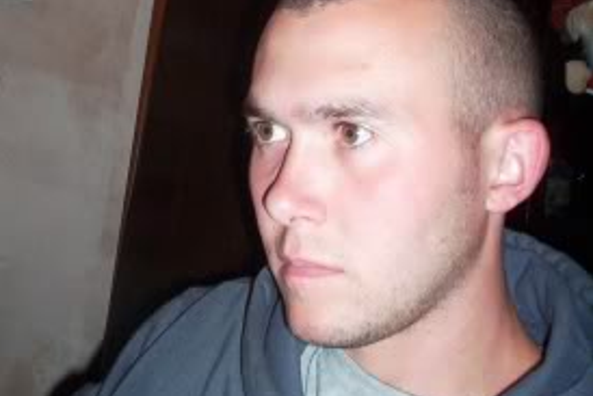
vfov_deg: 22.6
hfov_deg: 33.9
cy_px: 54
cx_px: 262
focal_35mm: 59
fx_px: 972
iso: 140
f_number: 4.5
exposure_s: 1/60
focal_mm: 4.99
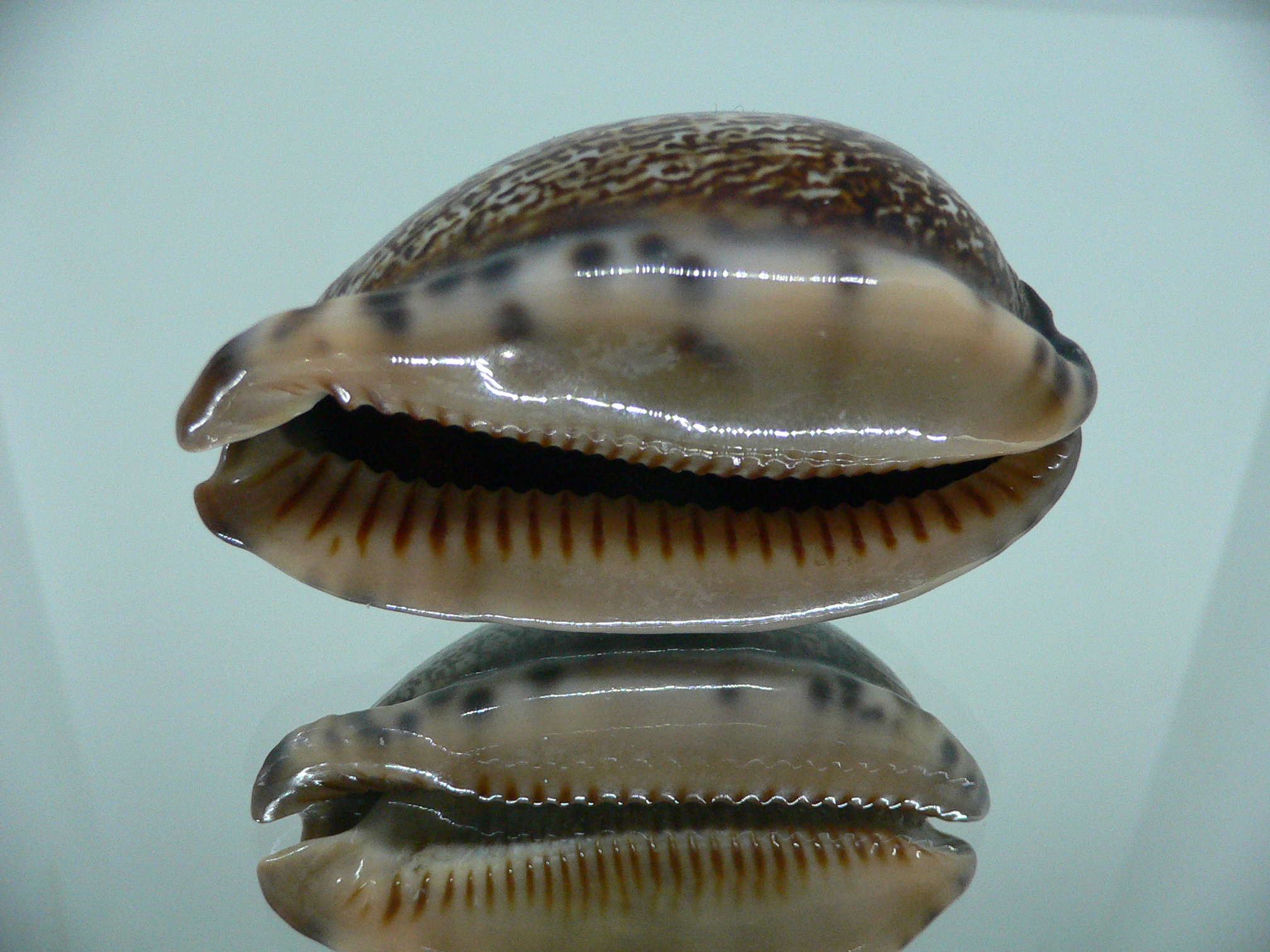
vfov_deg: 40.7
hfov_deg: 52.6
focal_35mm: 35
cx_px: 635
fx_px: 1284
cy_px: 476
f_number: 2.8
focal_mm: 4.6
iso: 200
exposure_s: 1/50
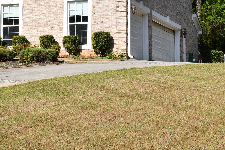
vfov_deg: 13.5
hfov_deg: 19.7
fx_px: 625
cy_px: 12
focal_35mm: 100
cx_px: -6
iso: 100
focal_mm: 32
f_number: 10
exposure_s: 1/250
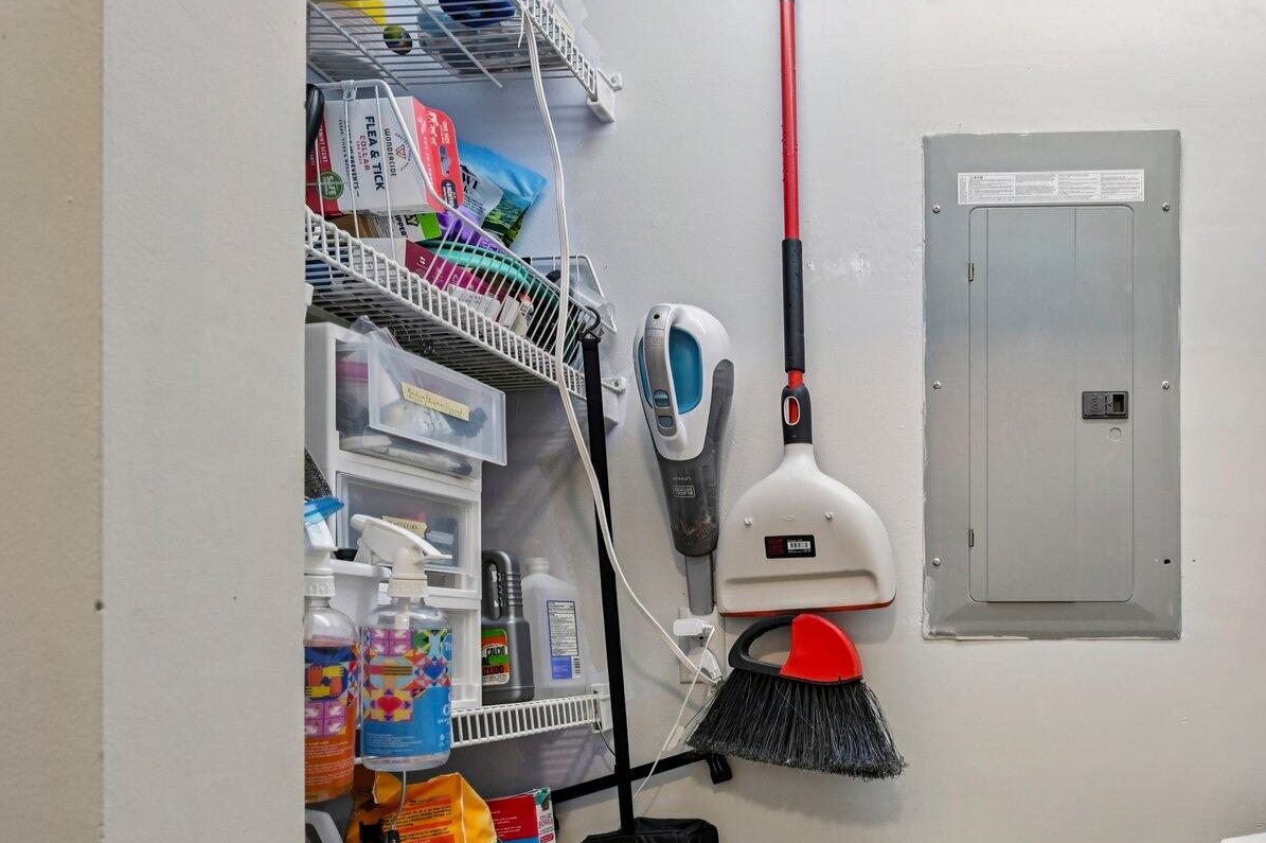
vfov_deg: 50.3
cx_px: 1008
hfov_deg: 67.1
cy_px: 658
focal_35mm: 24
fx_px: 843
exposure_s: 1/50
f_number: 8
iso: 800
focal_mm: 14
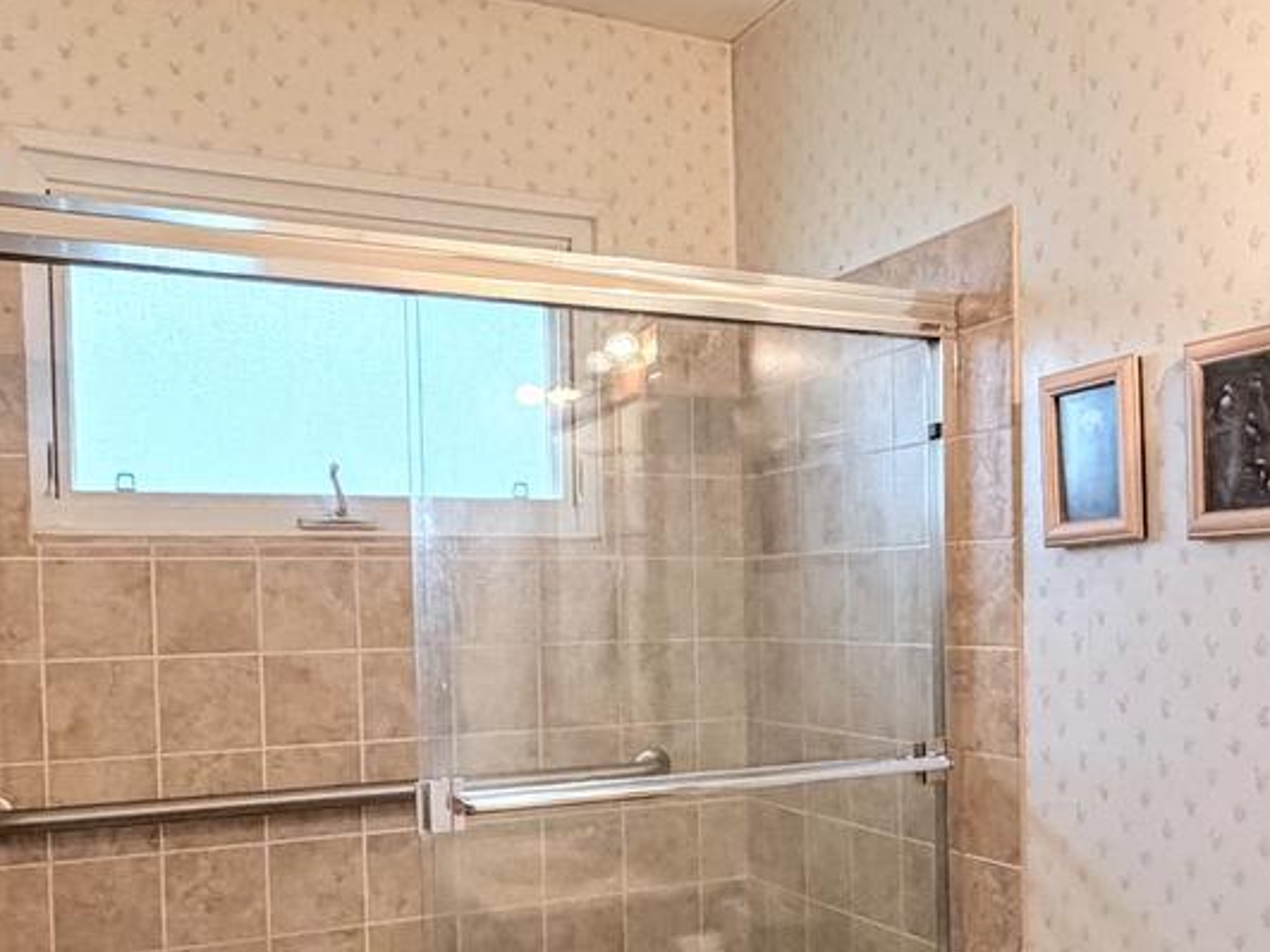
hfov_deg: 48.4
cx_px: 820
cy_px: 636
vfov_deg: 37.3
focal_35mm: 38
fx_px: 1394
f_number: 2.2
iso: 500
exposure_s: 1/60
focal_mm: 2.22
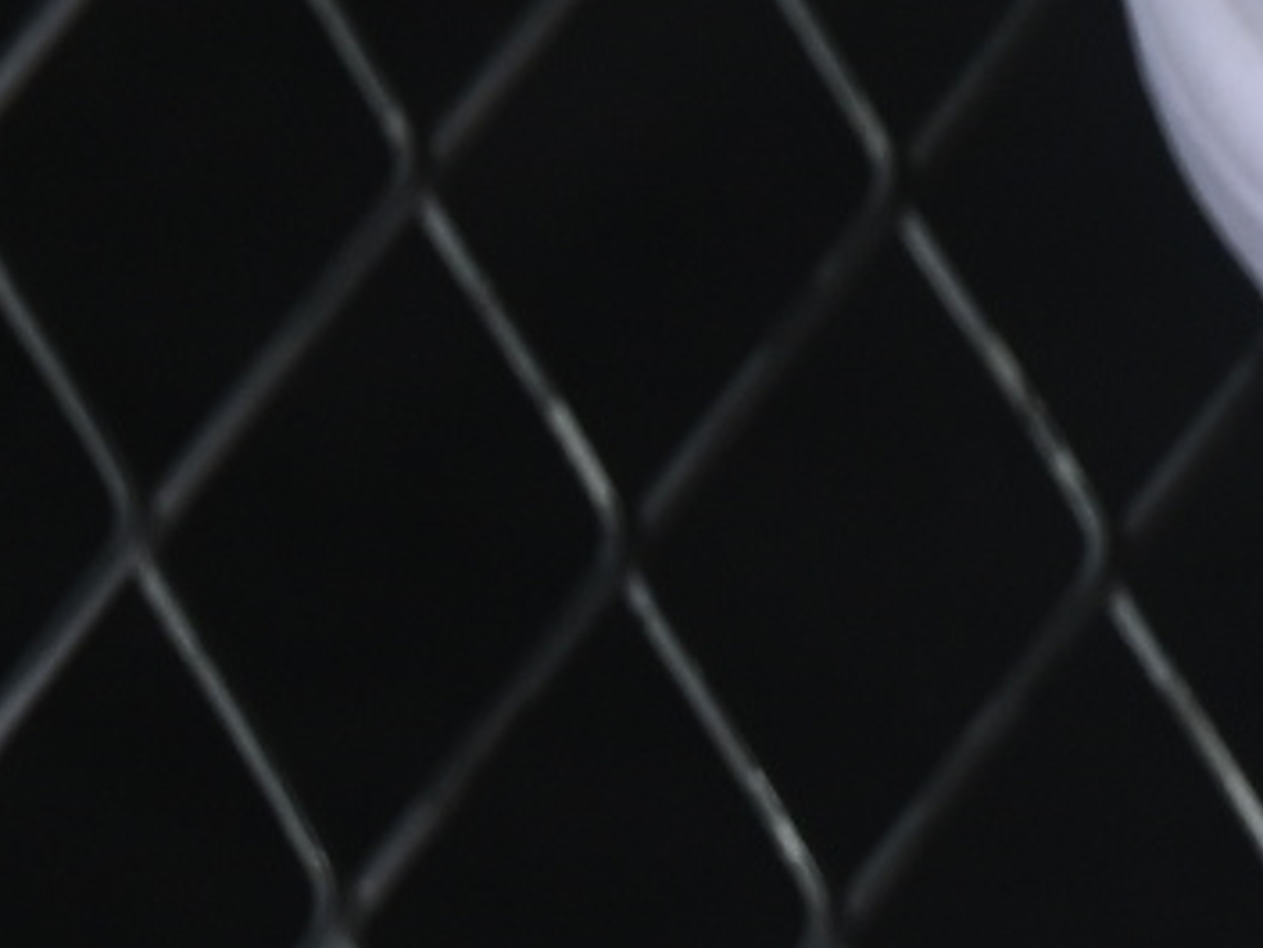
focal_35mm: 568
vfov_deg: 2.6
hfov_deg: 3.4
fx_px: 20731
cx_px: 4791
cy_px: 329
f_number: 7.1
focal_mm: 50
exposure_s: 1/80
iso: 160
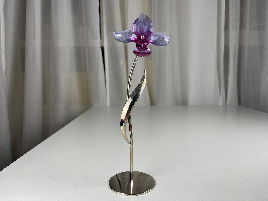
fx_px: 194
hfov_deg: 69.4
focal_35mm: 25
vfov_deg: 54.9
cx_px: 134
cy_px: 100
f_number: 1.6
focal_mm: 5.1
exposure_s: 1/120
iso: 32
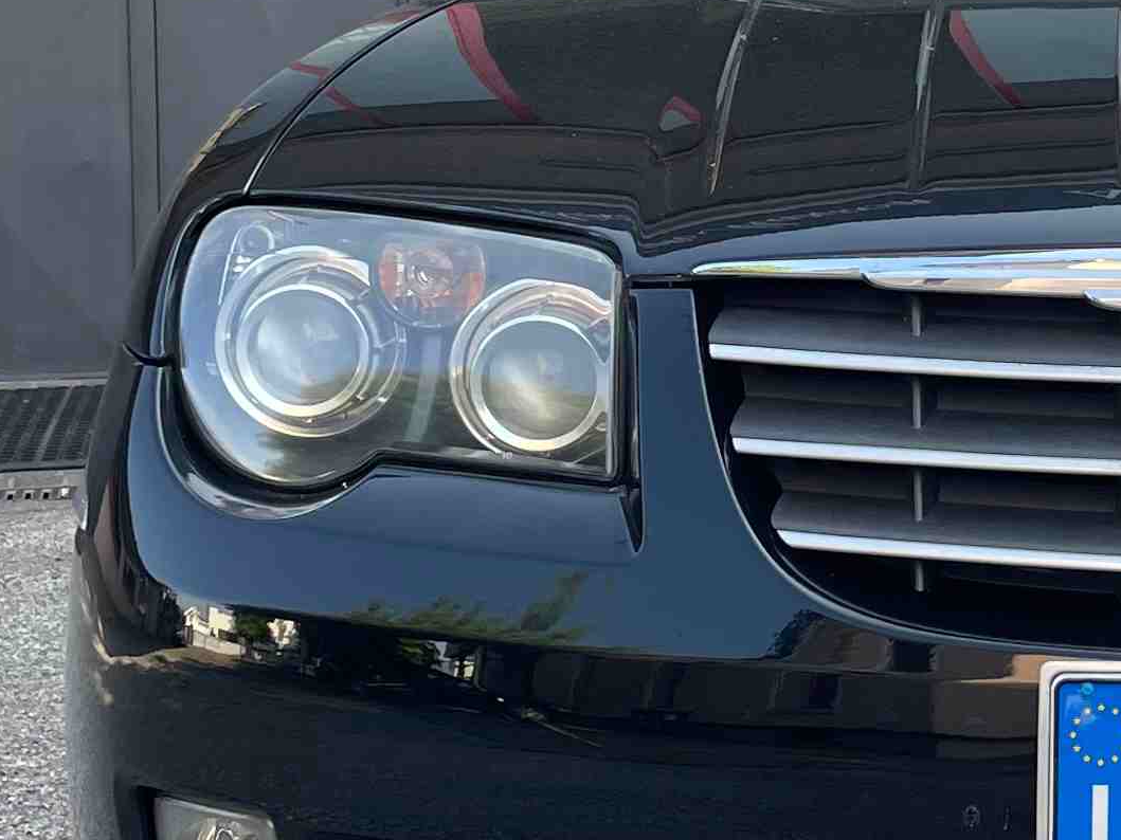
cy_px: 180
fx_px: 3206
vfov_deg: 14.9
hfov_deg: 18.8
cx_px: 1334
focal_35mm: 99
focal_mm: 4.2
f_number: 1.6
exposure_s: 1/381
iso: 32
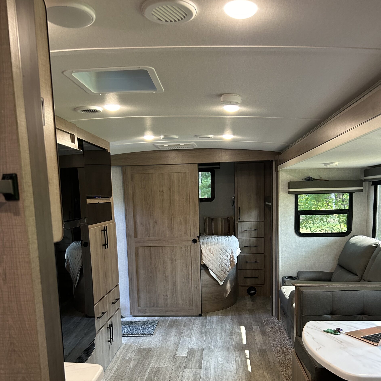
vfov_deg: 51.7
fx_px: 386
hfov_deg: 52.5
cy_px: 249
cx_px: 191
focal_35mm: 31
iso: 200
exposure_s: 1/60
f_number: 1.5
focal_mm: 5.7
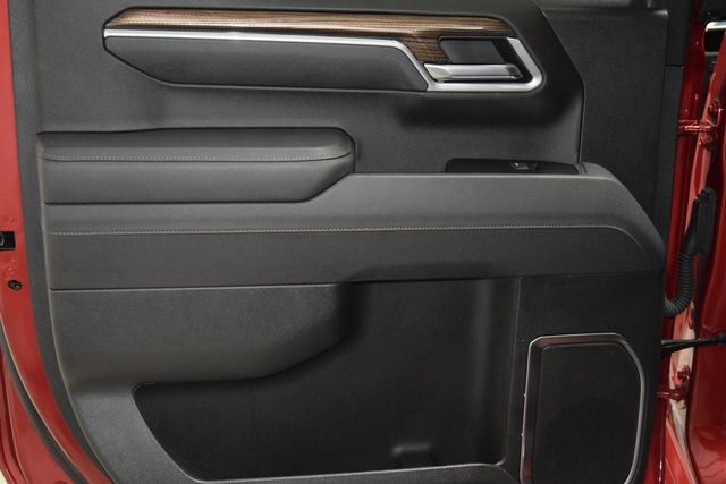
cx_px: 363
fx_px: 938
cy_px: 242
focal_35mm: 46
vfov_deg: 29.0
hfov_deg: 42.3
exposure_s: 1/50
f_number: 4
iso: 3200
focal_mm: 31
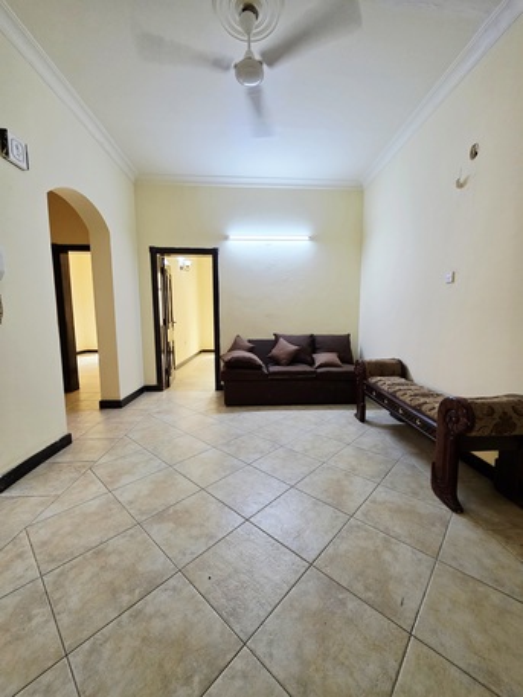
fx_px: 262
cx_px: 262
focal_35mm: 13
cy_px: 348
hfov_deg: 89.9
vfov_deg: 106.2
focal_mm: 2.2
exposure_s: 1/101
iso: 200
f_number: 1.9
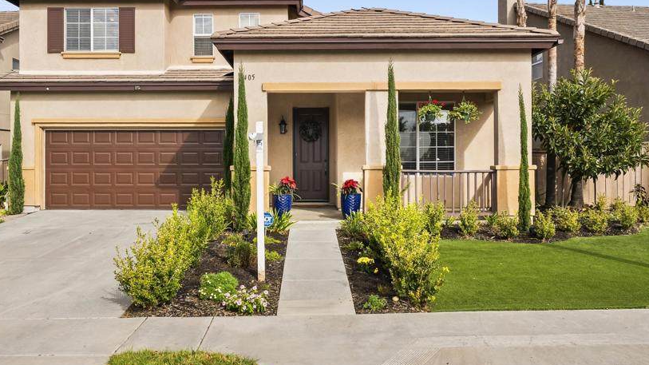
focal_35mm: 33
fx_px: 568
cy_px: 151
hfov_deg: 59.5
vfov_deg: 35.5
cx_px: 312
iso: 500
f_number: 8
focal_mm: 25
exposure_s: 1/500
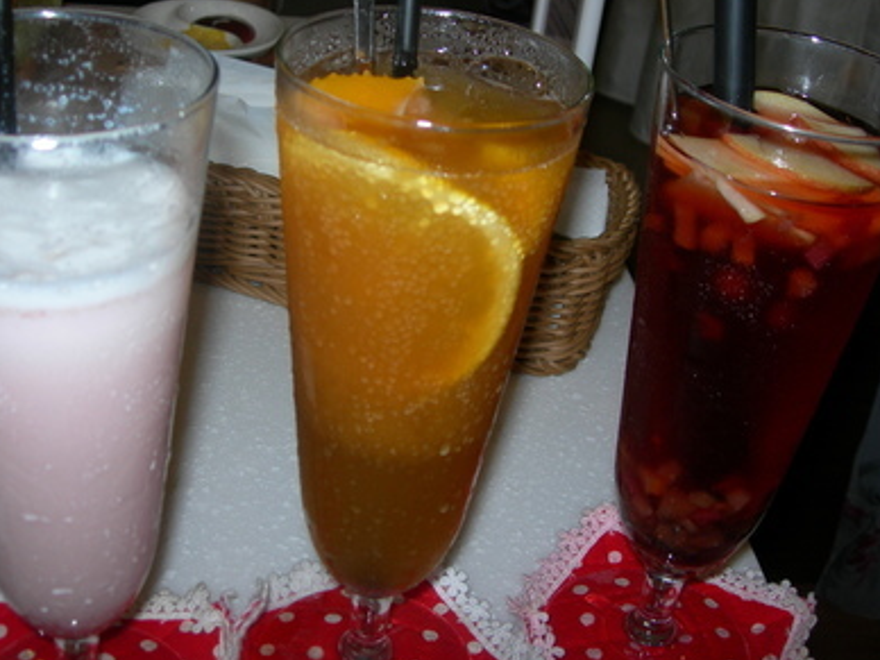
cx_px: 438
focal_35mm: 49
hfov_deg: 38.9
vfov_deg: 29.6
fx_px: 1246
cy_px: 246
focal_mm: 7.8
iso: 50
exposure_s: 1/60.1
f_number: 2.8
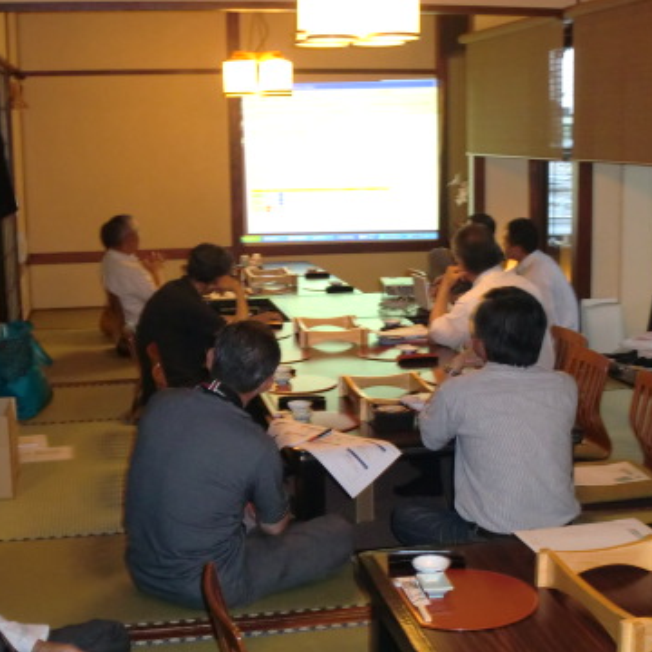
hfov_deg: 31.0
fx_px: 1172
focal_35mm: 55
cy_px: 348
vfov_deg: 31.1
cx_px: 400
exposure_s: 1/30
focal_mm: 6.3
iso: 400
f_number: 3.1
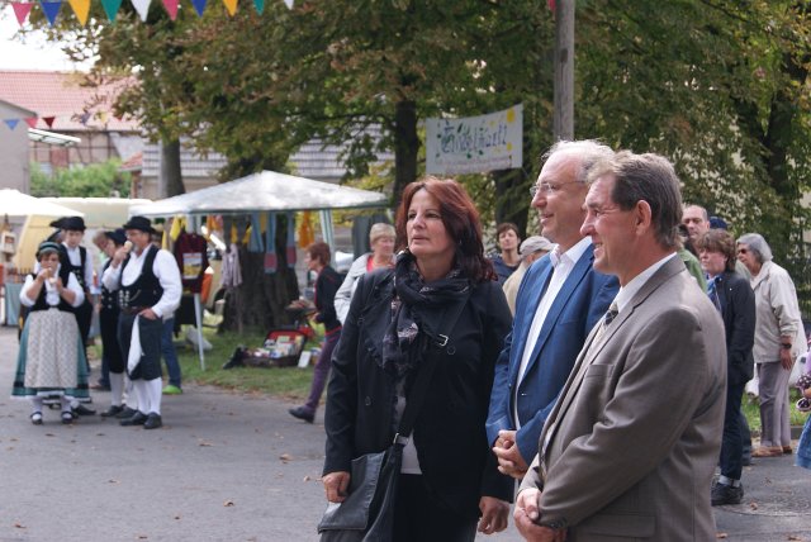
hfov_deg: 29.8
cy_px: 271
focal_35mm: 68
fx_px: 1522
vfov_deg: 20.2
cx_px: 406
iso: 100
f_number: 5.6
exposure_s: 1/80
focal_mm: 45
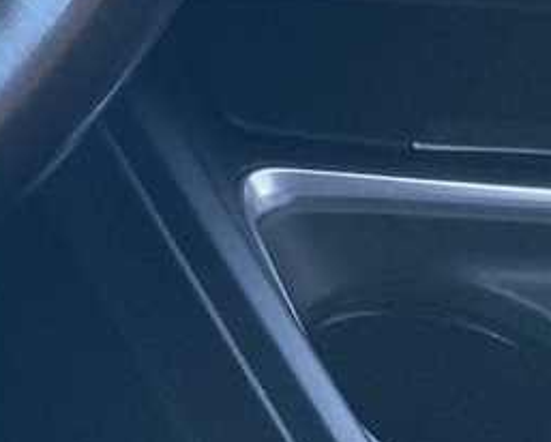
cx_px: -716
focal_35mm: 142
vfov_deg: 9.7
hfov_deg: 11.5
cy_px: -584
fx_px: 2317
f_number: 1.8
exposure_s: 1/108
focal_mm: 4.25
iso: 125
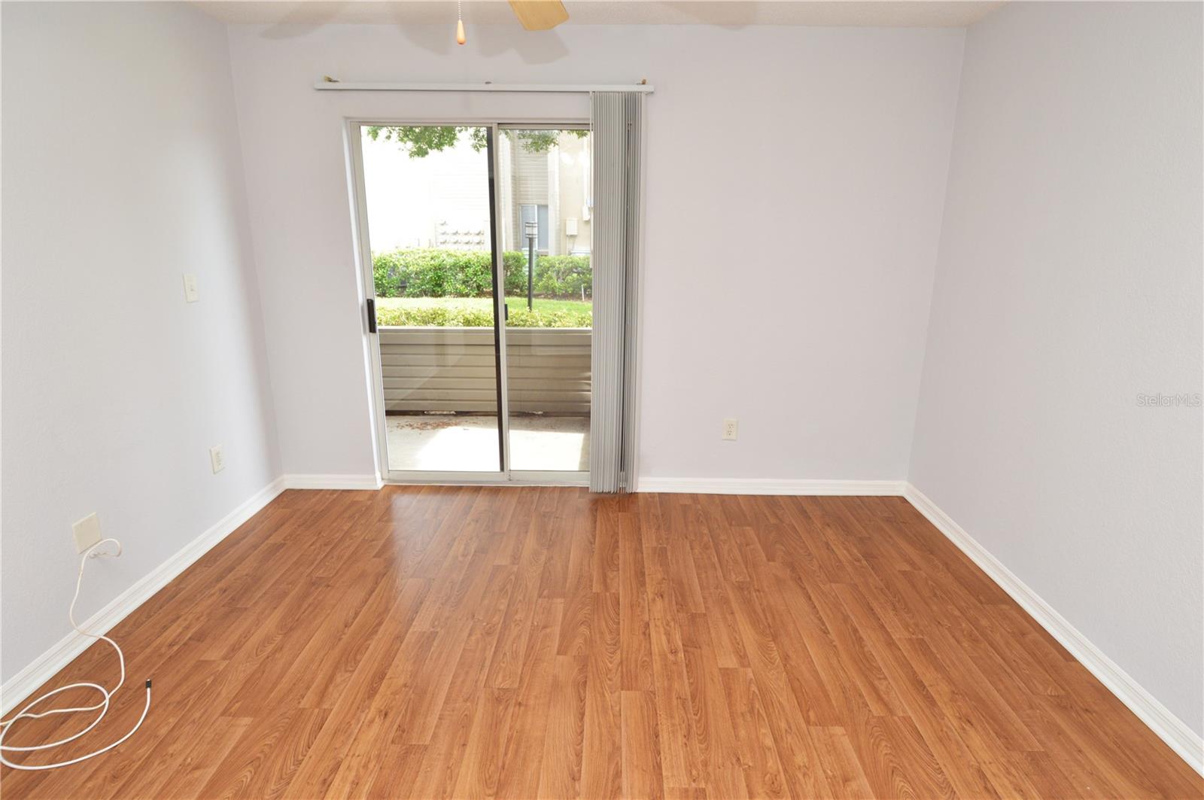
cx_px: 602
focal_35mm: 18
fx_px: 601
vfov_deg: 67.3
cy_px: 400
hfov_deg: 90.1
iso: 400
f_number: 5
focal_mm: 12
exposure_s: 1/100
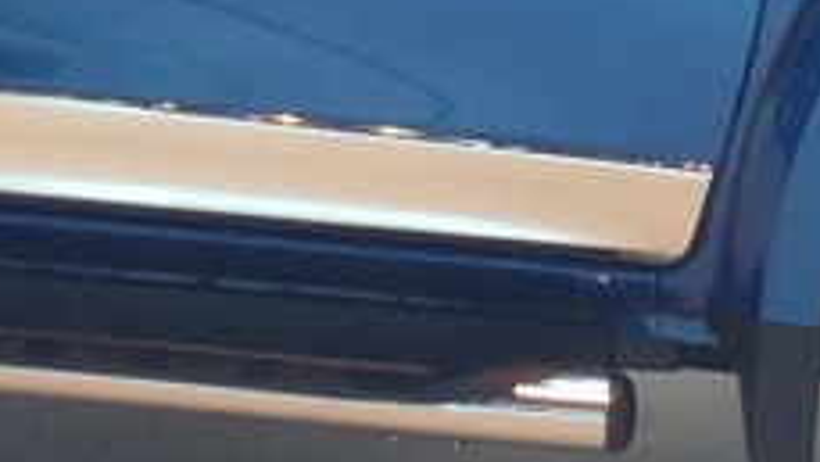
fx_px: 5568
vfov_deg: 4.7
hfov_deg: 8.3
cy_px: -577
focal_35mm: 256
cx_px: -118
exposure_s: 1/40
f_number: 2.4
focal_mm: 4.12
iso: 64
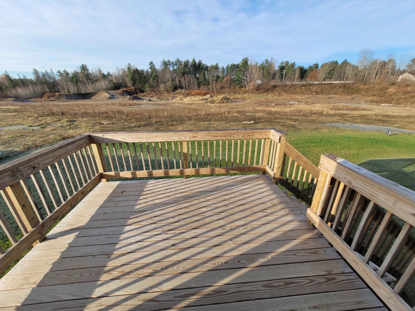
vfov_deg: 89.9
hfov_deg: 106.2
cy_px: 156
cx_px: 208
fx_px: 156
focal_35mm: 13
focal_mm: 1.74
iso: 40
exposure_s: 1/728
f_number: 2.2
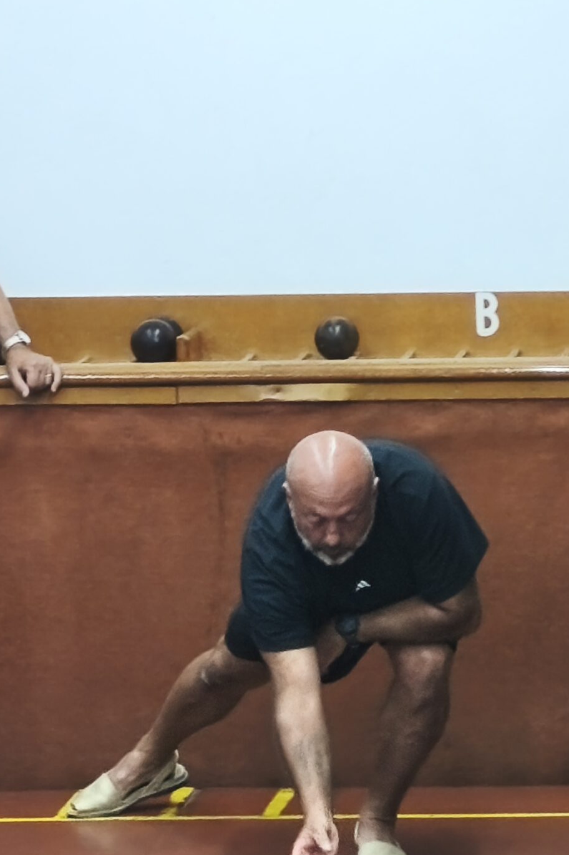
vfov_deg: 9.6
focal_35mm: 214
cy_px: 593
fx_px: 5076
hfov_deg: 6.4
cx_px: 484
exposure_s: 1/50
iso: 500
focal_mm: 6.14
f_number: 1.65
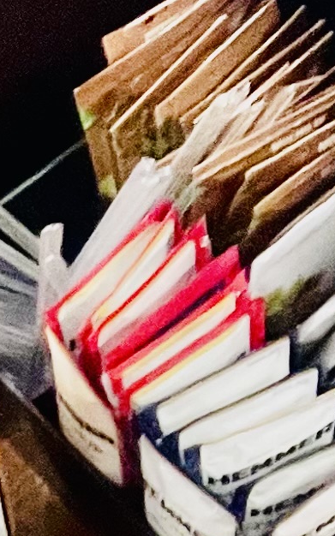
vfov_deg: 11.9
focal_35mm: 157
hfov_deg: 6.8
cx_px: -921
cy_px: 1079
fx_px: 2294
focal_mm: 2.71
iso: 320
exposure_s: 1/40
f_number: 2.2
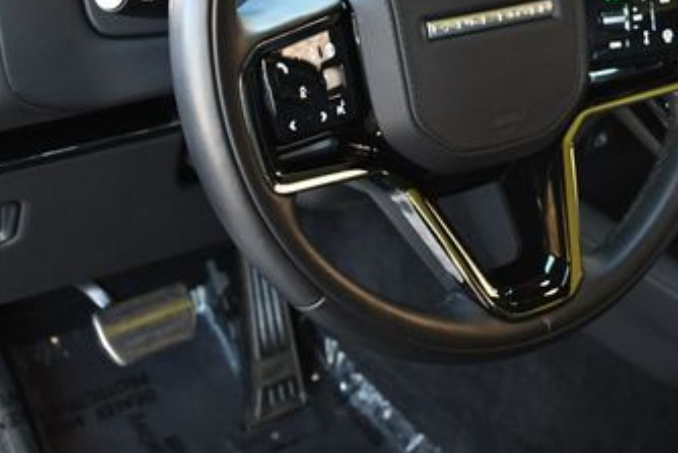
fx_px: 1300
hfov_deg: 28.5
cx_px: 554
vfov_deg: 19.3
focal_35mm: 69
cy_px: 20
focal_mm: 18
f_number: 3.5
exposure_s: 1/125
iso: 1000
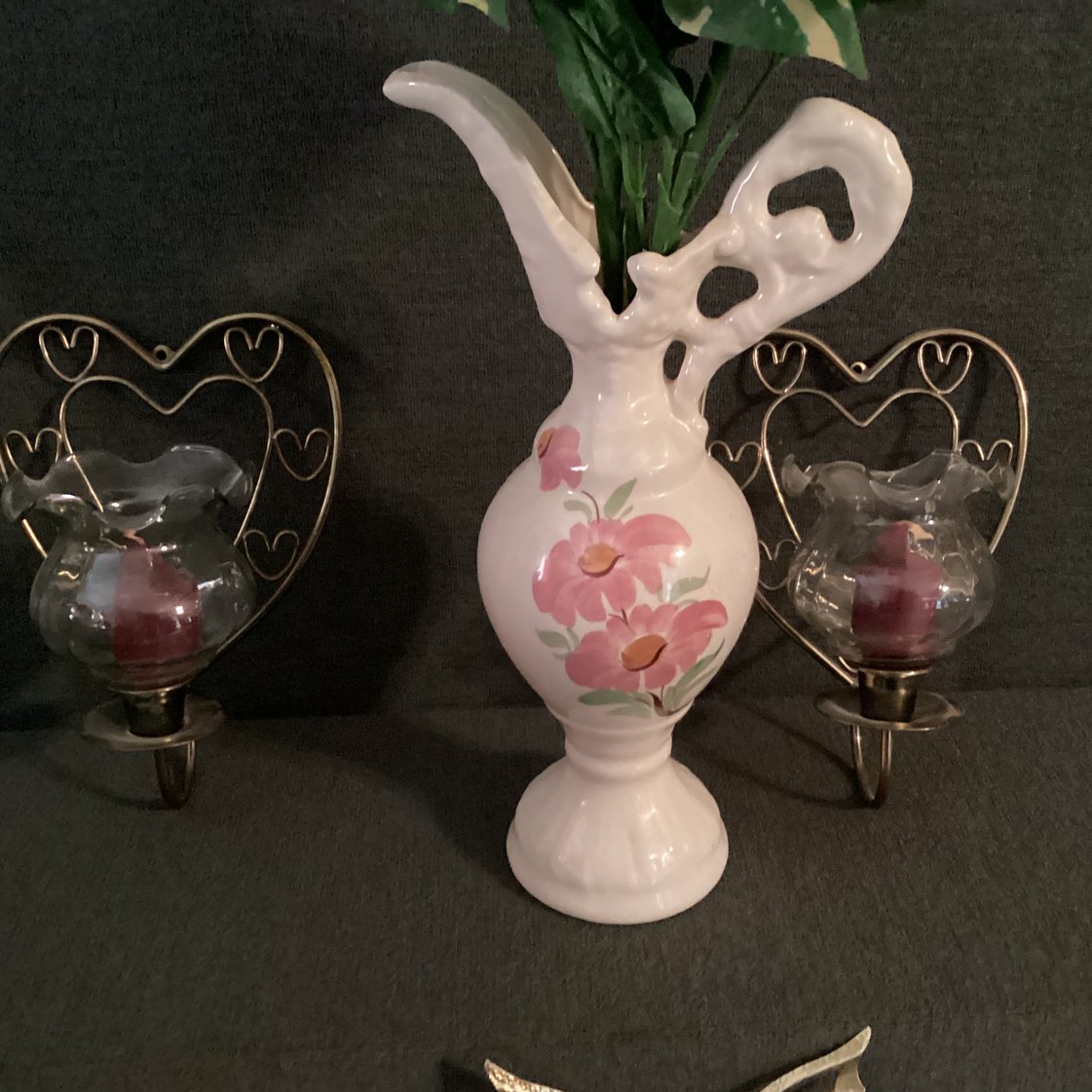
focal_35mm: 37
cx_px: 598
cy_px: 552
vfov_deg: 44.9
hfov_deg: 44.9
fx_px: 1321
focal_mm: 3.3
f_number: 2.4
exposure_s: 1/17
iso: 800
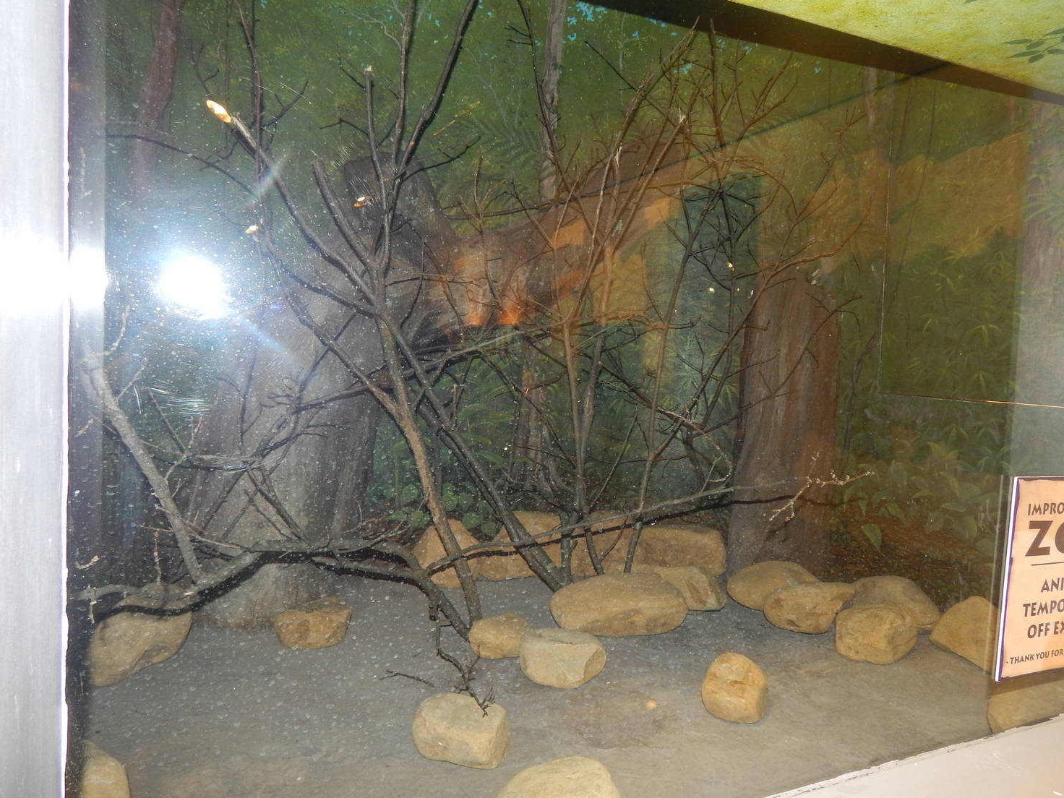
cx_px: 565
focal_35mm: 25
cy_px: 385
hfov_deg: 69.3
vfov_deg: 54.9
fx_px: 768
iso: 200
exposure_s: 1/30
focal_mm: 4
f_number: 3
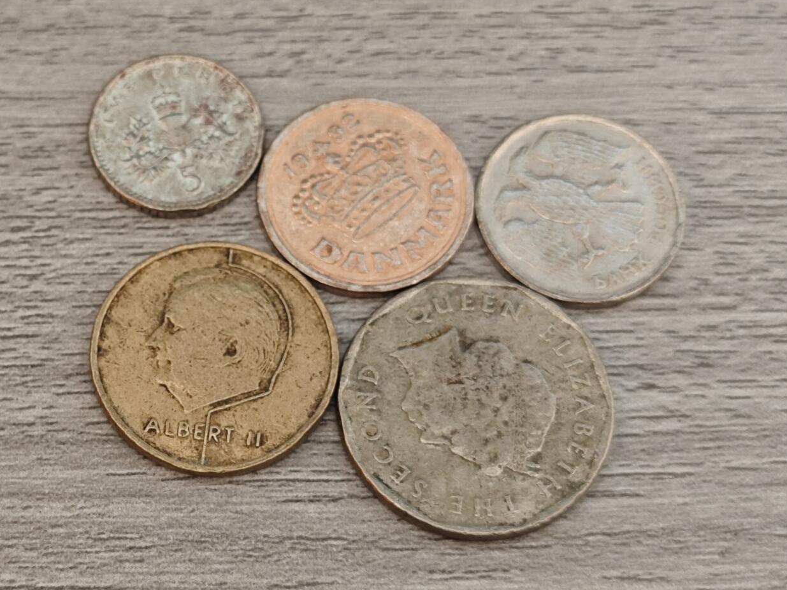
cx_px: 385
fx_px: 1932
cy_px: 266
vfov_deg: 17.4
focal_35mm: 85
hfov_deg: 23.0
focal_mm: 8.7
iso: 500
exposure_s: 1/50
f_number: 1.9
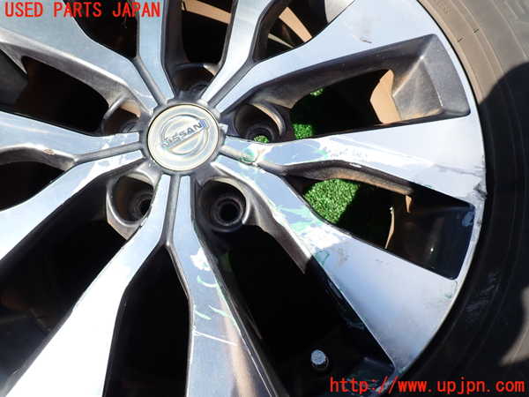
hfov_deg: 69.4
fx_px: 382
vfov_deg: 54.9
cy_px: 198
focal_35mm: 25
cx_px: 264
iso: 100
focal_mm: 4.5
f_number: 2.8
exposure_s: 1/640
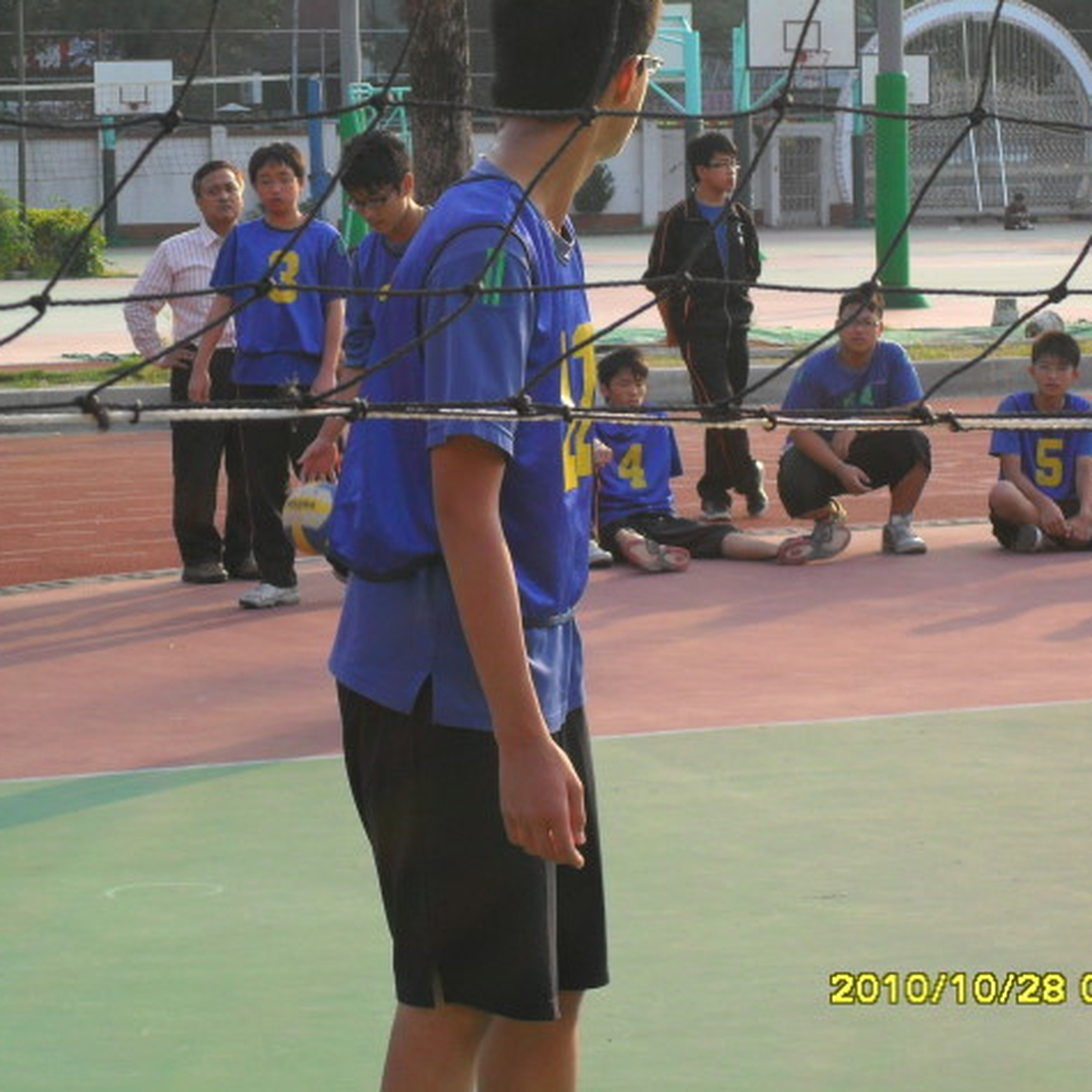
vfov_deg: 14.0
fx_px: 4461
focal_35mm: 125
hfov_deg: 14.0
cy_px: 543
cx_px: 593
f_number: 5.2
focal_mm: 18.6
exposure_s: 1/180
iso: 100
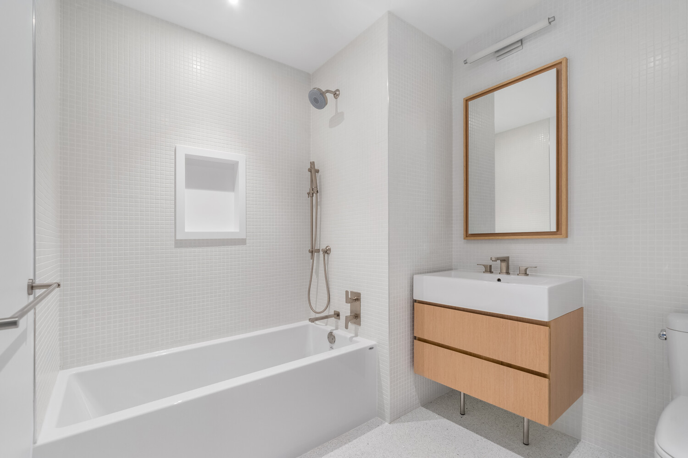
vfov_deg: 77.3
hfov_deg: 100.4
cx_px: 344
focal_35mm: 15
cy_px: 229
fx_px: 287
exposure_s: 1/6
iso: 500
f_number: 8
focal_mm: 15
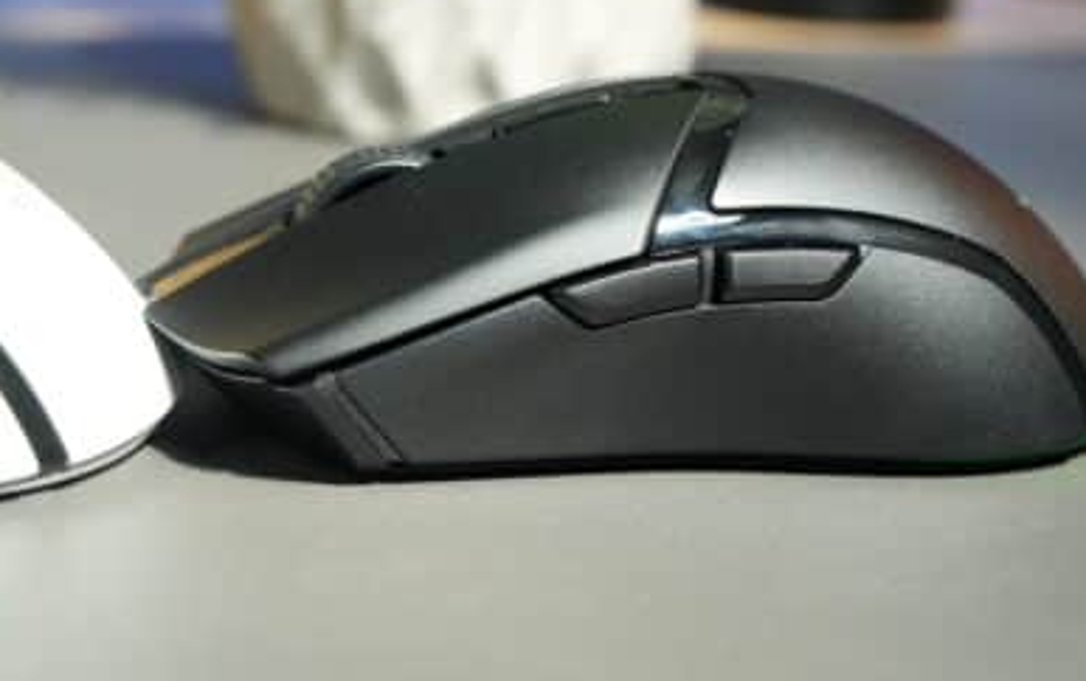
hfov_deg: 28.6
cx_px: 546
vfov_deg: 18.1
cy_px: 329
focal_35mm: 72
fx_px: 2133
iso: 6400
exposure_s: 1/50
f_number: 8
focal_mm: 70
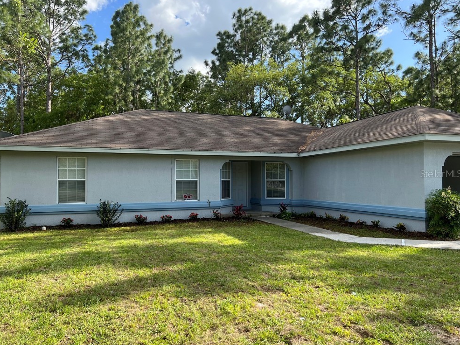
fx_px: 359
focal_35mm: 27
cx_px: 225
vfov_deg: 51.4
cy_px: 173
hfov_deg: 65.3
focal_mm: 5.7
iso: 50
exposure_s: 1/1344
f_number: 1.5
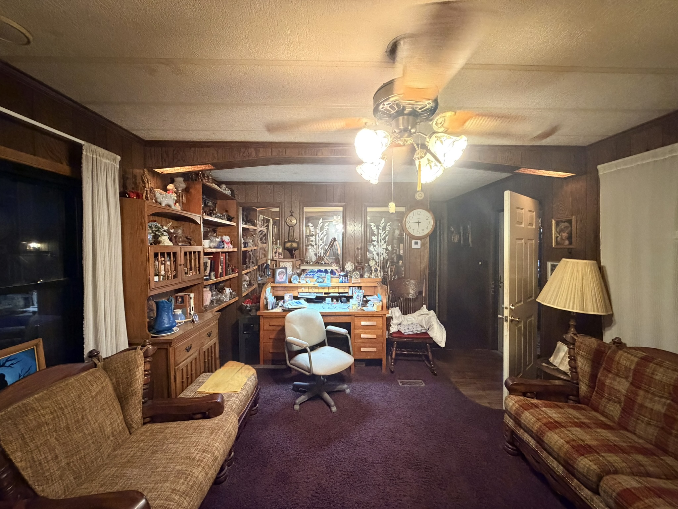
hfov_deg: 102.1
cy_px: 254
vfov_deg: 85.7
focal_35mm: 14
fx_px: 274
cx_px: 339
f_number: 2.2
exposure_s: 1/40
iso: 1000
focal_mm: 2.22
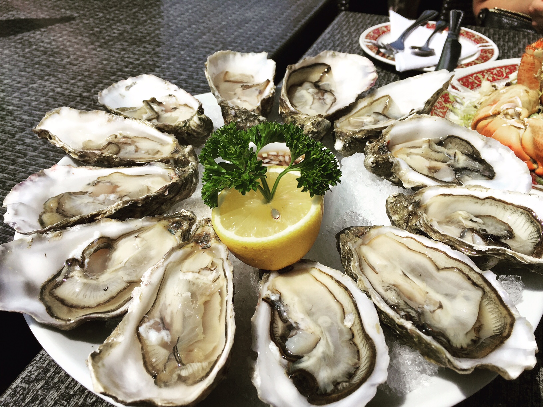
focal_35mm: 29
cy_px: 204
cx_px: 272
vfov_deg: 48.2
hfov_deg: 61.7
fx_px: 455
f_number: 2.2
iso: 32
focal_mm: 4.15
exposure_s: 1/4405
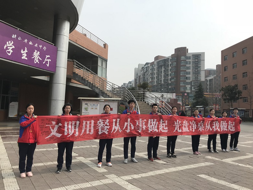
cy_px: 95
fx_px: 205
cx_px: 126
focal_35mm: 28
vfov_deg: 49.7
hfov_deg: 63.4
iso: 20
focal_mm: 3.99
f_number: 1.8
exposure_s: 1/2519
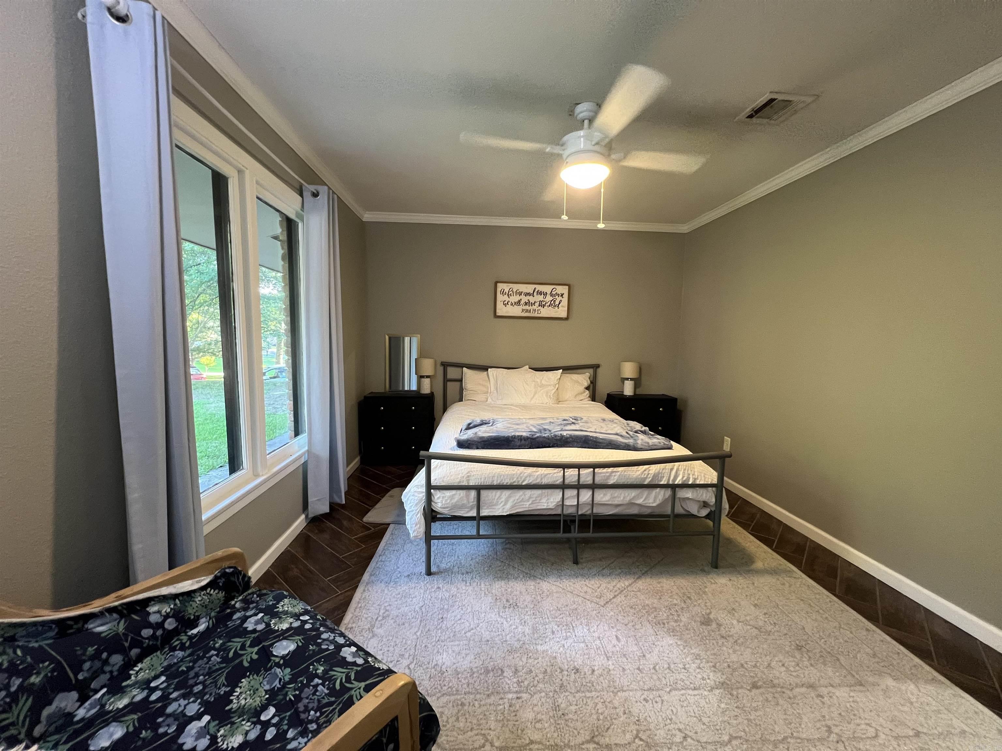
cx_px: 501
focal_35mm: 13
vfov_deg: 89.9
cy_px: 376
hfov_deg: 106.2
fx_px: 376
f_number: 1.8
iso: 320
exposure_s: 1/60
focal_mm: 1.57
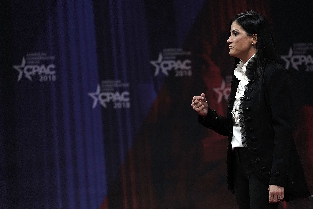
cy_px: 104
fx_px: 3478
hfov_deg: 5.2
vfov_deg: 3.4
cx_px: 156
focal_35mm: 400
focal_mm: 400
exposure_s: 1/1000
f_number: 5.6
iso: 3200
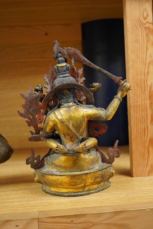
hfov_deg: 29.9
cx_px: 76
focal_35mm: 45
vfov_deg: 43.6
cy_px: 114
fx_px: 287
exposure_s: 1/320
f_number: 3.5
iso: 2500
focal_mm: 30
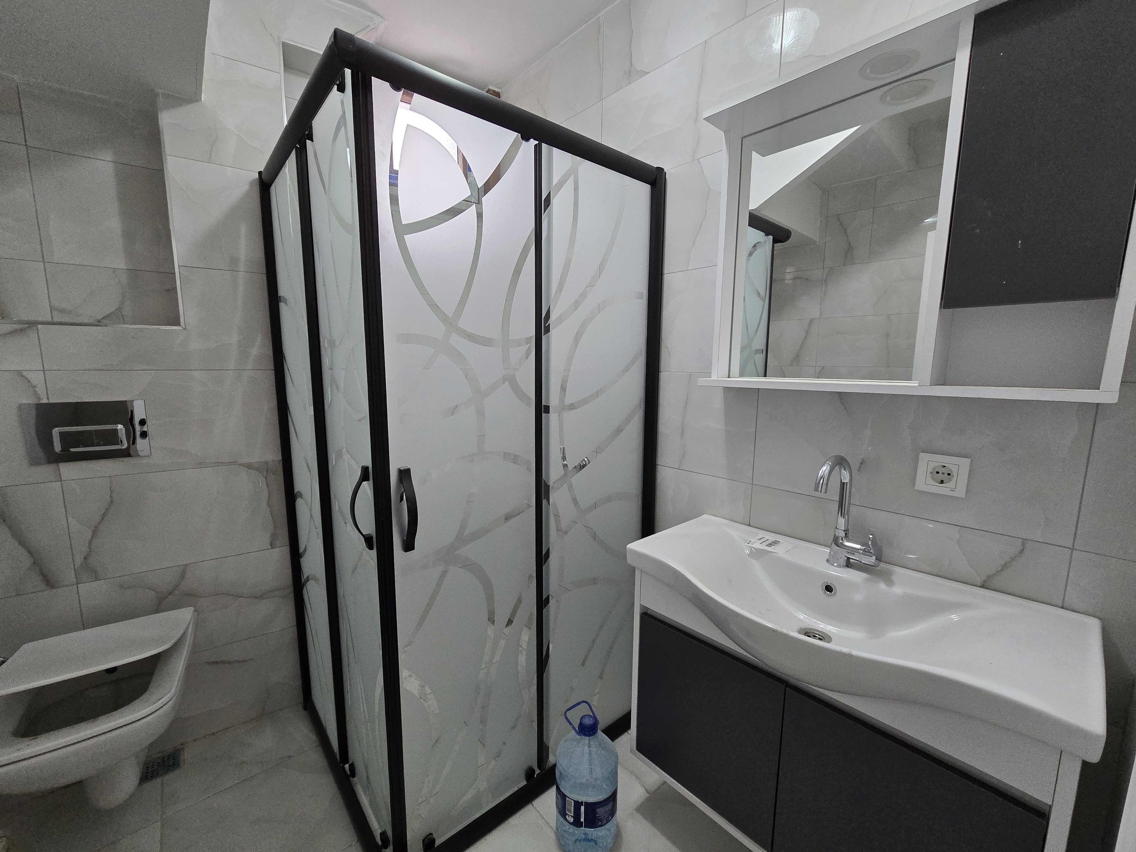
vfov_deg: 89.9
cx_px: 568
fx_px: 427
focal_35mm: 13
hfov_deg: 106.2
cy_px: 426
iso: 400
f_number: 2.2
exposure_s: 1/50
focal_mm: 2.2
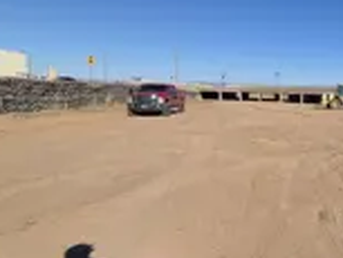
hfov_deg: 41.0
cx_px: 392
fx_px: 337
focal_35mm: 34
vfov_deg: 41.8
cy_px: 132
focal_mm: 1.74
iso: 50
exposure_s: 1/2632
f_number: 2.2
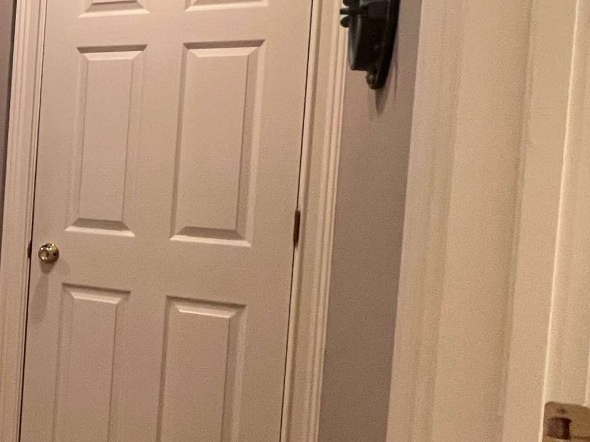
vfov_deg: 36.8
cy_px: 201
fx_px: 665
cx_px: -135
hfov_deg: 36.0
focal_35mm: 39
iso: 400
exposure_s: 1/60
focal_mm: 1.57
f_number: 1.8
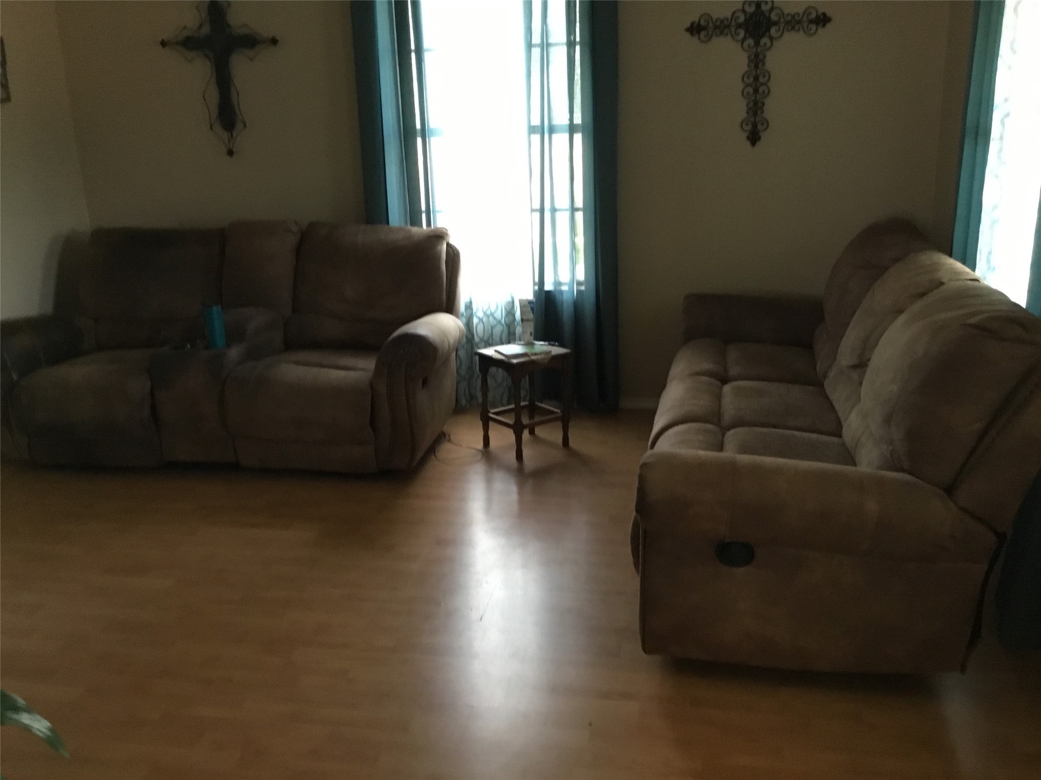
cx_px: 520
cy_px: 390
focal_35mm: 31
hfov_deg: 58.4
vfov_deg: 45.4
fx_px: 932
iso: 200
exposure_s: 1/24
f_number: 2.4
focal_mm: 3.3
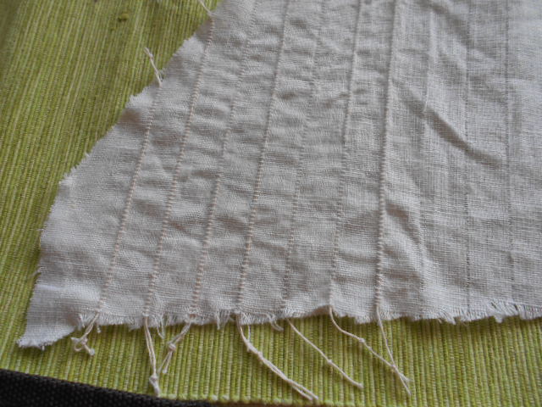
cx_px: 271
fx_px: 407
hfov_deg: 67.3
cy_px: 204
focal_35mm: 26
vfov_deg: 53.1
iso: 80
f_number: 3.2
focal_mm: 4.6
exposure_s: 1/40
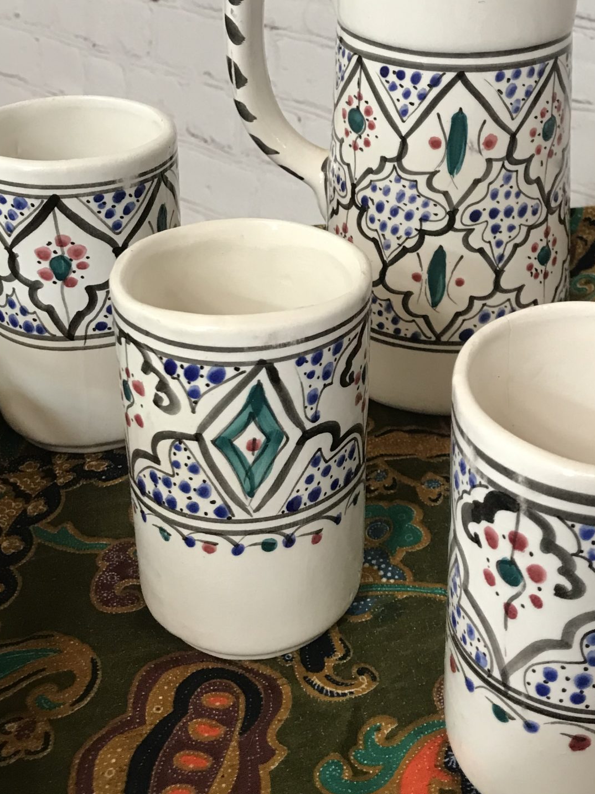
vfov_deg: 37.9
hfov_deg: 28.7
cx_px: 434
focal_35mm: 50
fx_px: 1146
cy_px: 279
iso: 50
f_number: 1.8
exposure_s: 1/17
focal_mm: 3.99
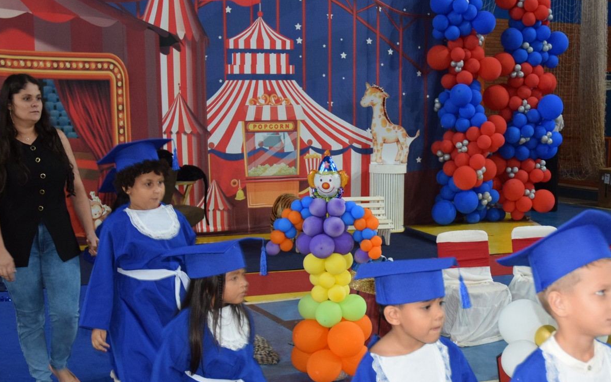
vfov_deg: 22.3
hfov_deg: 35.1
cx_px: 381
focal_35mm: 58
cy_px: 269
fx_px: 962
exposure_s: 1/60
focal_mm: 25
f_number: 3.8
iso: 1400
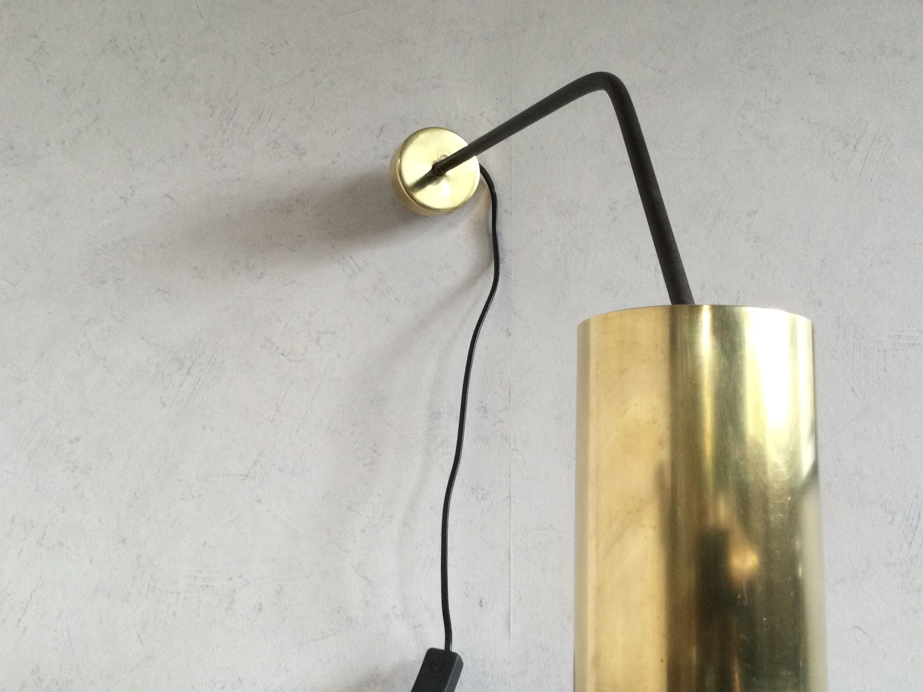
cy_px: 330
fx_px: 1066
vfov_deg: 35.9
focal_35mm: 40
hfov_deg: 46.7
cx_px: 518
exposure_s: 1/33
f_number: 2.4
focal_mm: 3.3
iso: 32
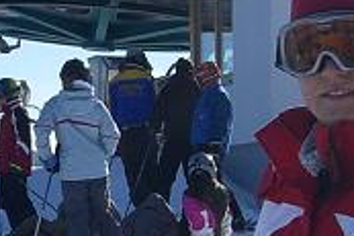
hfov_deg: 11.1
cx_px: -59
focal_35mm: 183
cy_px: 300
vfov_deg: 7.4
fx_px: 1798
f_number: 4.4
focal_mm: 6.3
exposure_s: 1/1000
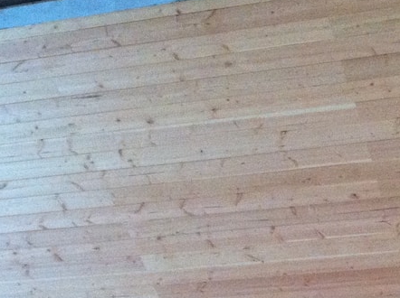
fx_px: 1223
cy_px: 294
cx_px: 401
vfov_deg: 13.7
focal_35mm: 106
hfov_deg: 18.1
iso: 400
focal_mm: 3.85
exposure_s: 1/15
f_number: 2.8
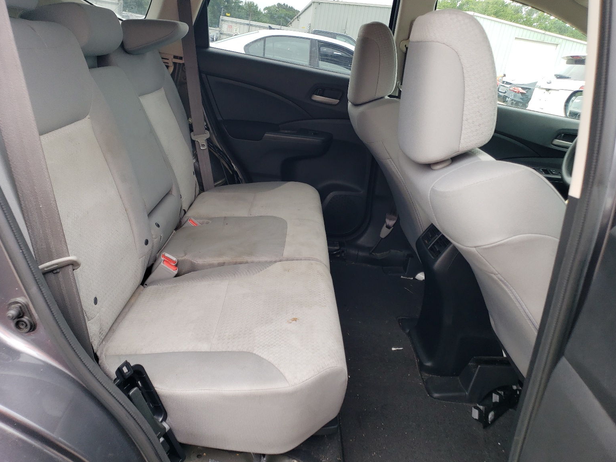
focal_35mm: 27
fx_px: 481
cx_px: 311
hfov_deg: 65.3
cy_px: 226
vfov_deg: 51.4
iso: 50
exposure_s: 1/213
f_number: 1.5
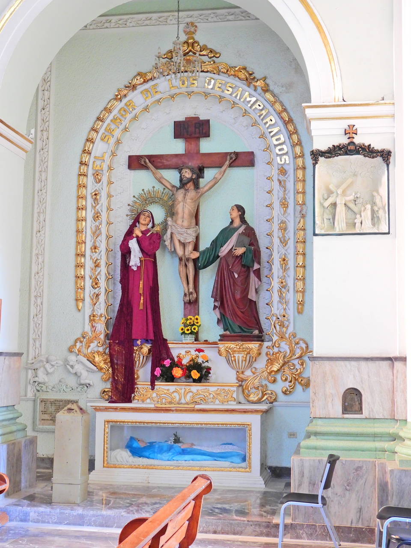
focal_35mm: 50
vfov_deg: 38.2
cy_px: 274
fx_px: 792
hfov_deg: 29.1
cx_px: 206
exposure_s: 1/15
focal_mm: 8.9
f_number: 3.5
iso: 500
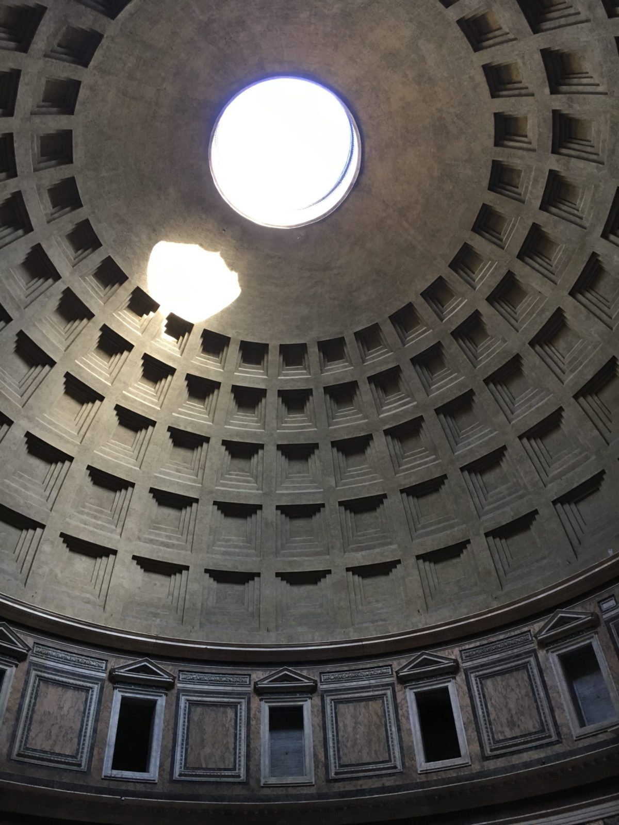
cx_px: 310
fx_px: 691
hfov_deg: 48.2
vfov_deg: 61.7
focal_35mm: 29
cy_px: 412
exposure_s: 1/33
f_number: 2.2
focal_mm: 4.15
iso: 125
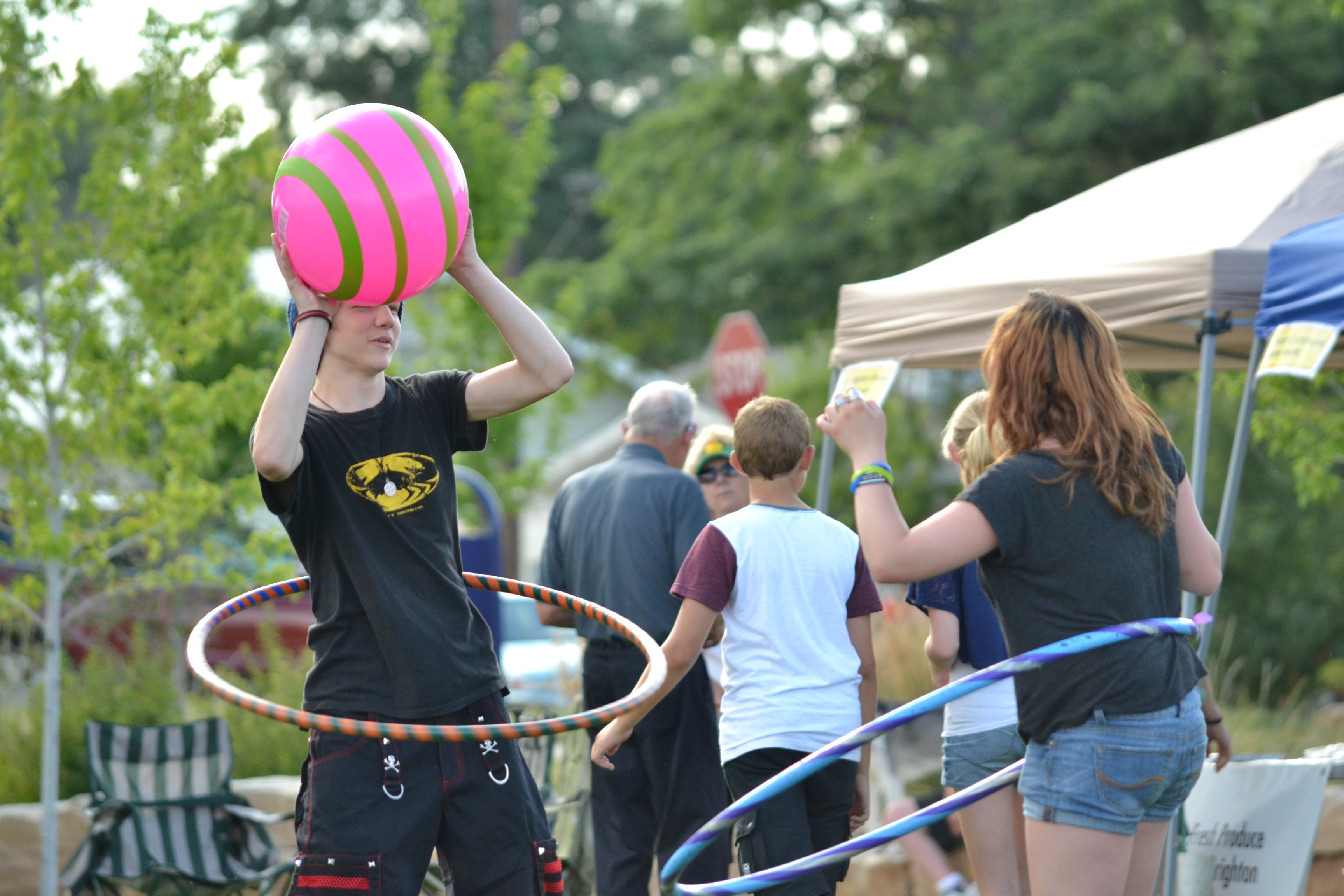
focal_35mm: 360
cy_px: 448
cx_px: 672
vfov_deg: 3.8
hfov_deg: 5.7
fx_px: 13439
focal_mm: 240
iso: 800
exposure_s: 1/500
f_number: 5.3
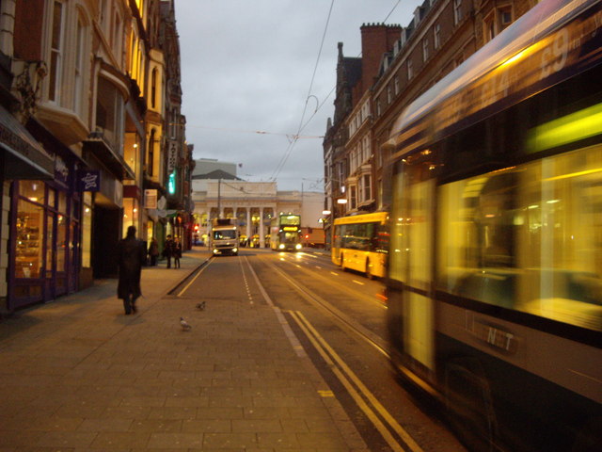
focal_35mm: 38
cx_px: 301
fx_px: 661
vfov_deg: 37.7
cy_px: 226
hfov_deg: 49.0
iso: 400
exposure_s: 1/10
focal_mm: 7.9
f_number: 2.8
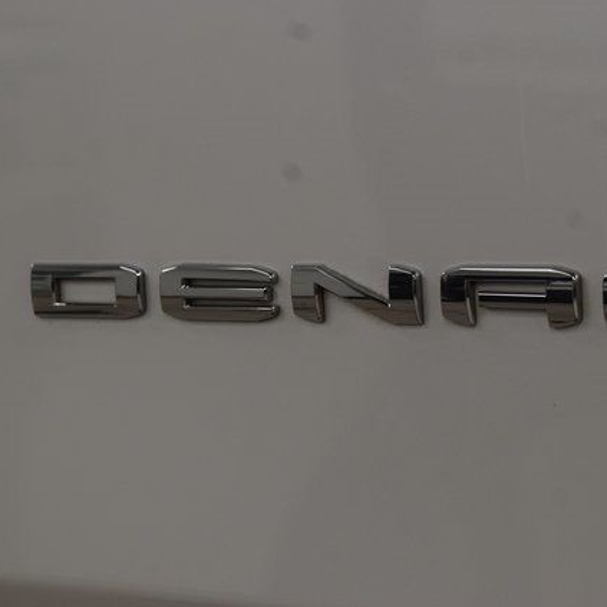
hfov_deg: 12.9
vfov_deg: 12.9
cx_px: 405
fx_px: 2678
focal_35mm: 135
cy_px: 304
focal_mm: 70
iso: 500
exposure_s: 1/30
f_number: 7.1
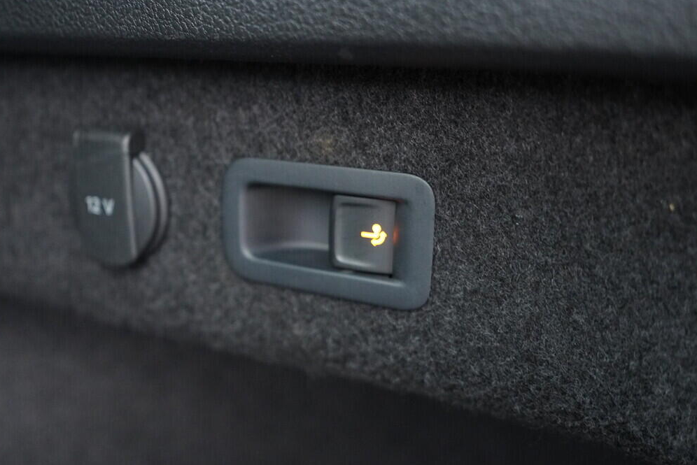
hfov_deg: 51.9
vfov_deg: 36.0
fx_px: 717
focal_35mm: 37
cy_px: 230
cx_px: 348
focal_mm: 24
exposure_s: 1/40
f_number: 2.8
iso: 2500
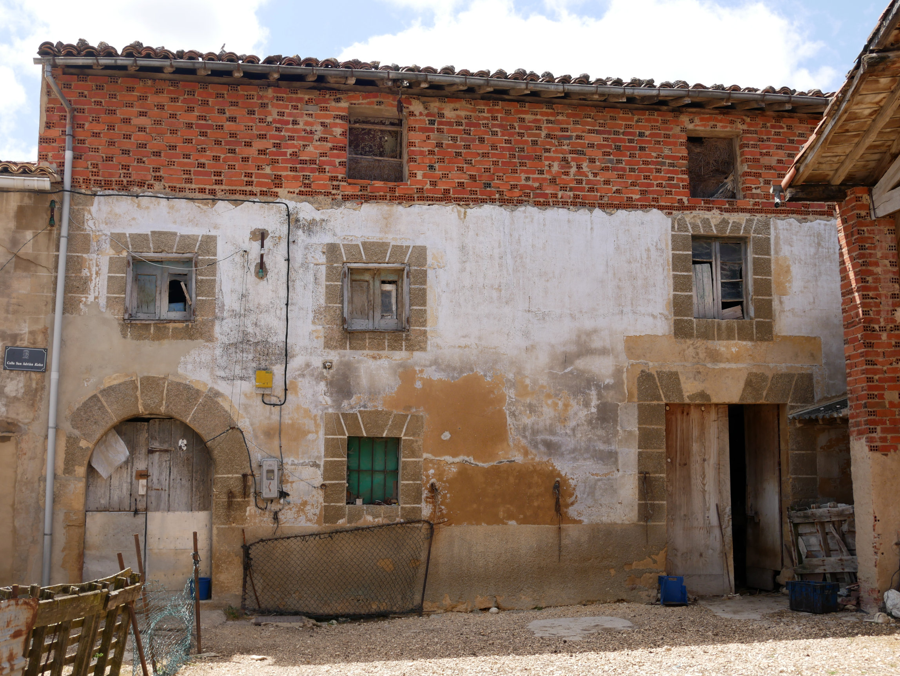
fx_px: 1144
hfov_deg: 42.9
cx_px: 450
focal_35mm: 44
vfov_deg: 32.9
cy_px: 338
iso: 200
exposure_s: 1/250
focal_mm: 22
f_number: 7.1
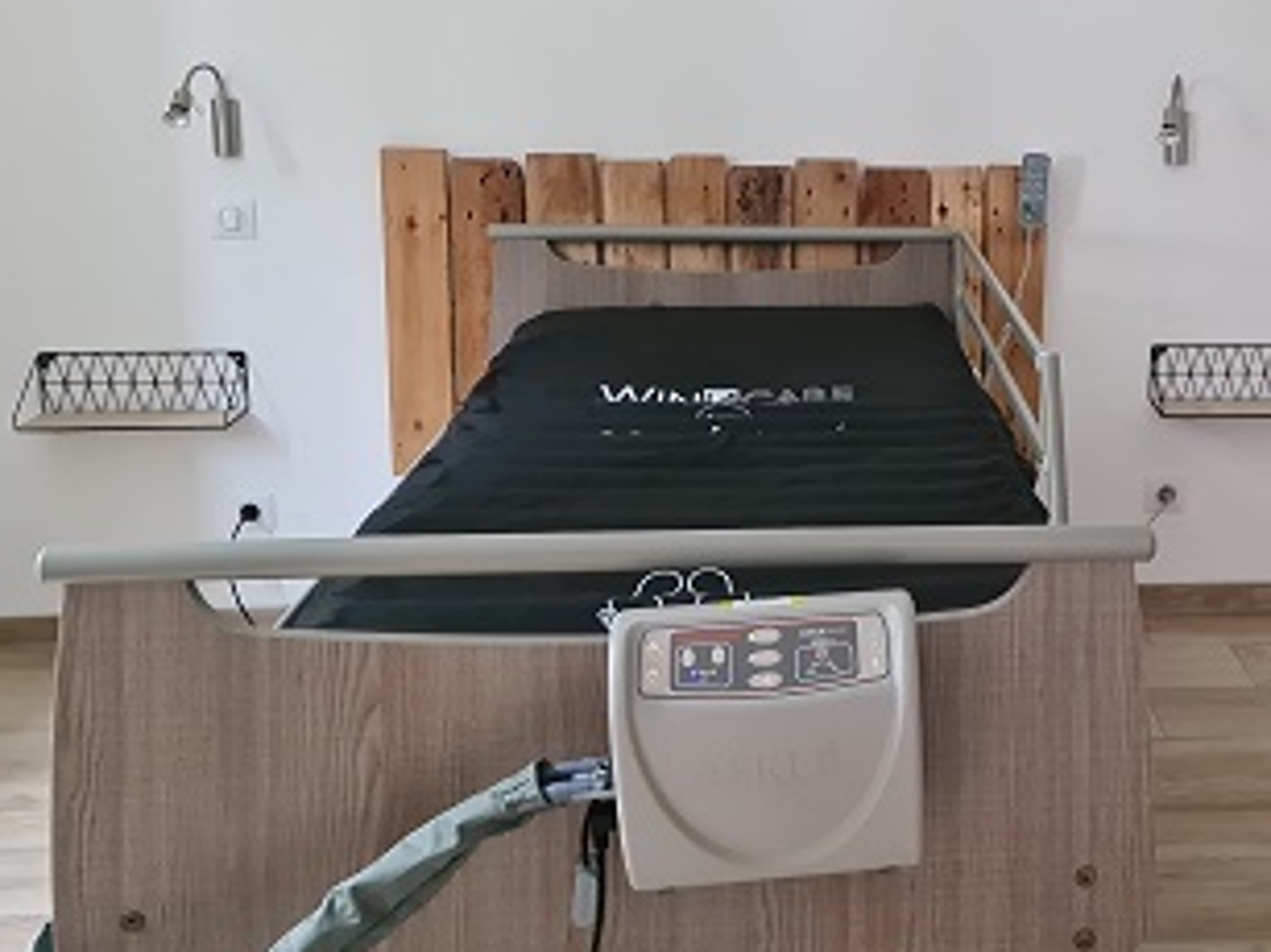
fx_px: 1615
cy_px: 292
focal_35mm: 44
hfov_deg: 41.5
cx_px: 981
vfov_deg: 32.5
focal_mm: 5.9
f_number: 2
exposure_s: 1/50
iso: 500
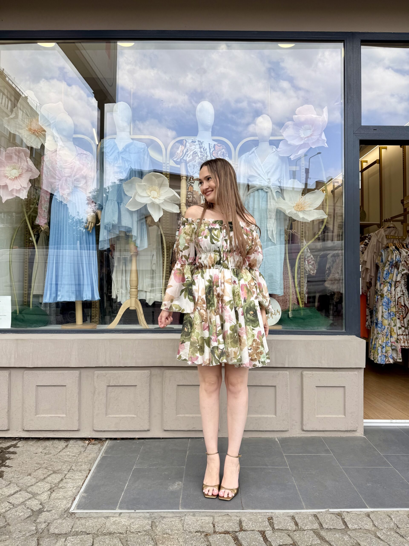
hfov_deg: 56.8
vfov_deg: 71.6
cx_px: 204
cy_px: 273
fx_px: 378
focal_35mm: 24
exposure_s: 1/735
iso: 80
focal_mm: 6.76
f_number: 1.78
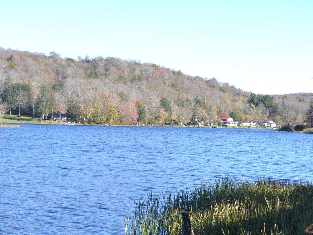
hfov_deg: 25.3
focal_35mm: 77
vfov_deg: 19.1
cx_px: 151
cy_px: 123
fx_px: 696
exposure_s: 1/160
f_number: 4.8
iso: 100
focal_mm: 32
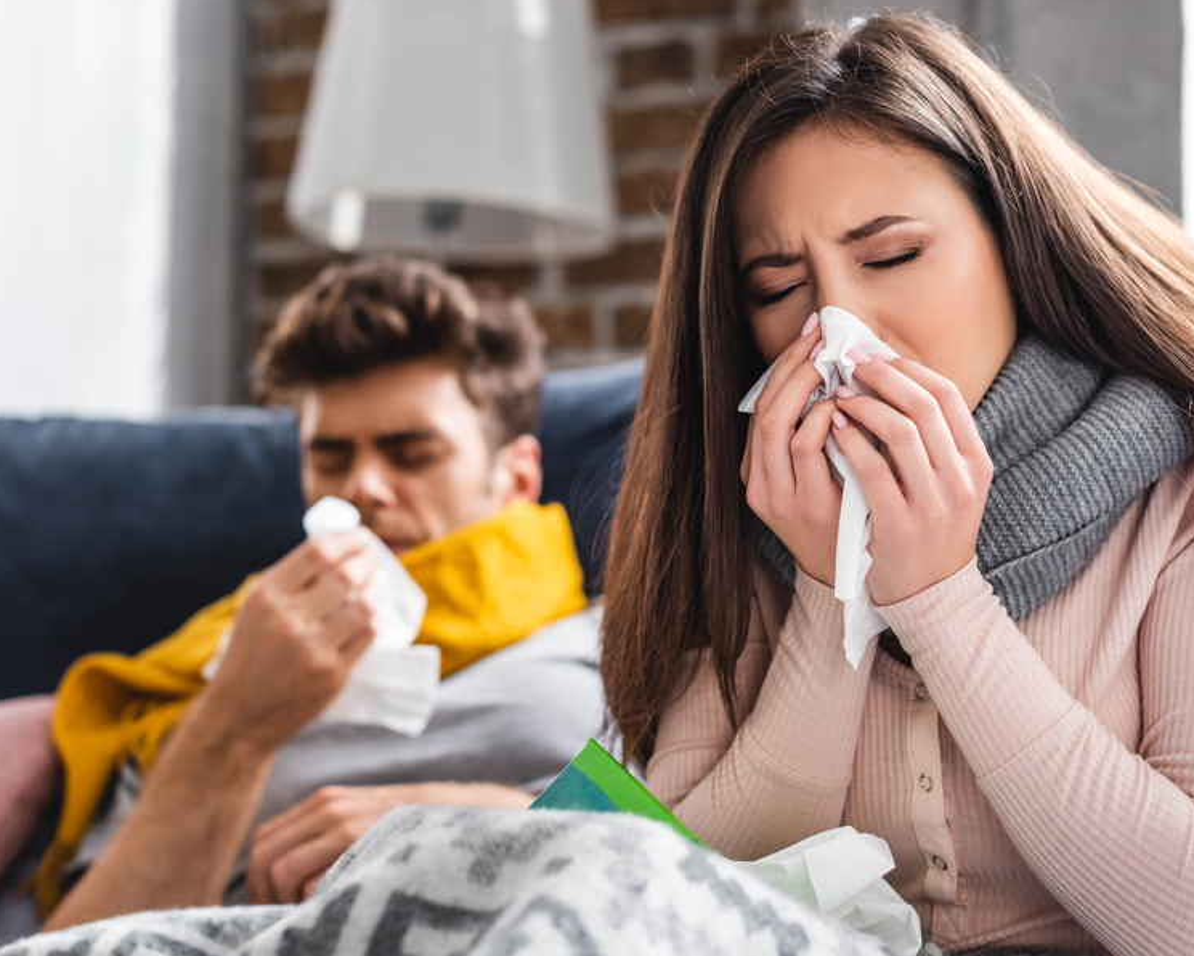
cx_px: 691
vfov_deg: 24.2
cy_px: 477
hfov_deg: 30.0
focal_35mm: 63
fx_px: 2227
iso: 100
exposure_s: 1/200
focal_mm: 50
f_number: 2.8
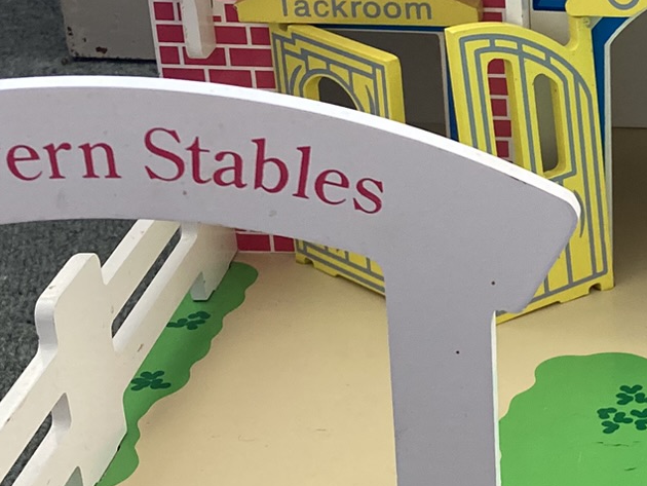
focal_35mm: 91
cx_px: 797
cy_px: 212
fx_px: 1702
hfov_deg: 20.1
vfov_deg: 16.2
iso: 100
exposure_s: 1/60
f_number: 1.8
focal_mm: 3.99
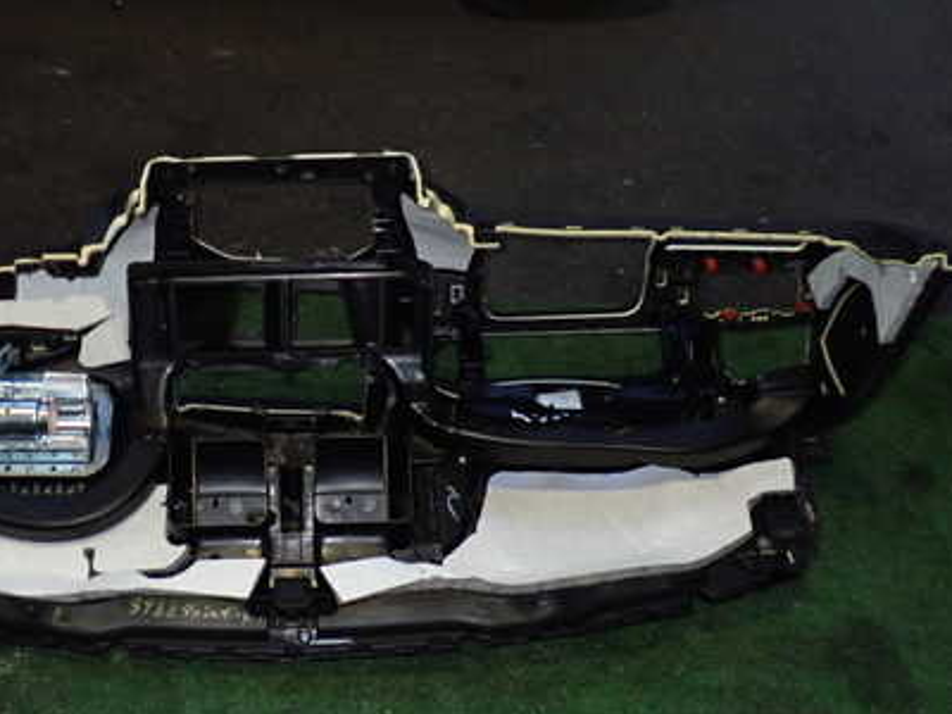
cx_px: 290
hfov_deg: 41.3
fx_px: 1238
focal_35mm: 45
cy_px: 400
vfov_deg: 32.1
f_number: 6.3
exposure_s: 1/30
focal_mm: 5.4
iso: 640
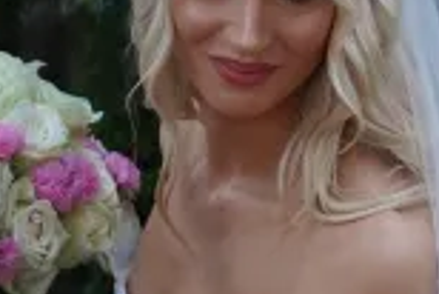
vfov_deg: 2.7
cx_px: 3
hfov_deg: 4.0
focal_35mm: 518
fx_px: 6323
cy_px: -47
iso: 800
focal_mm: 105
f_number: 4
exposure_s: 1/400
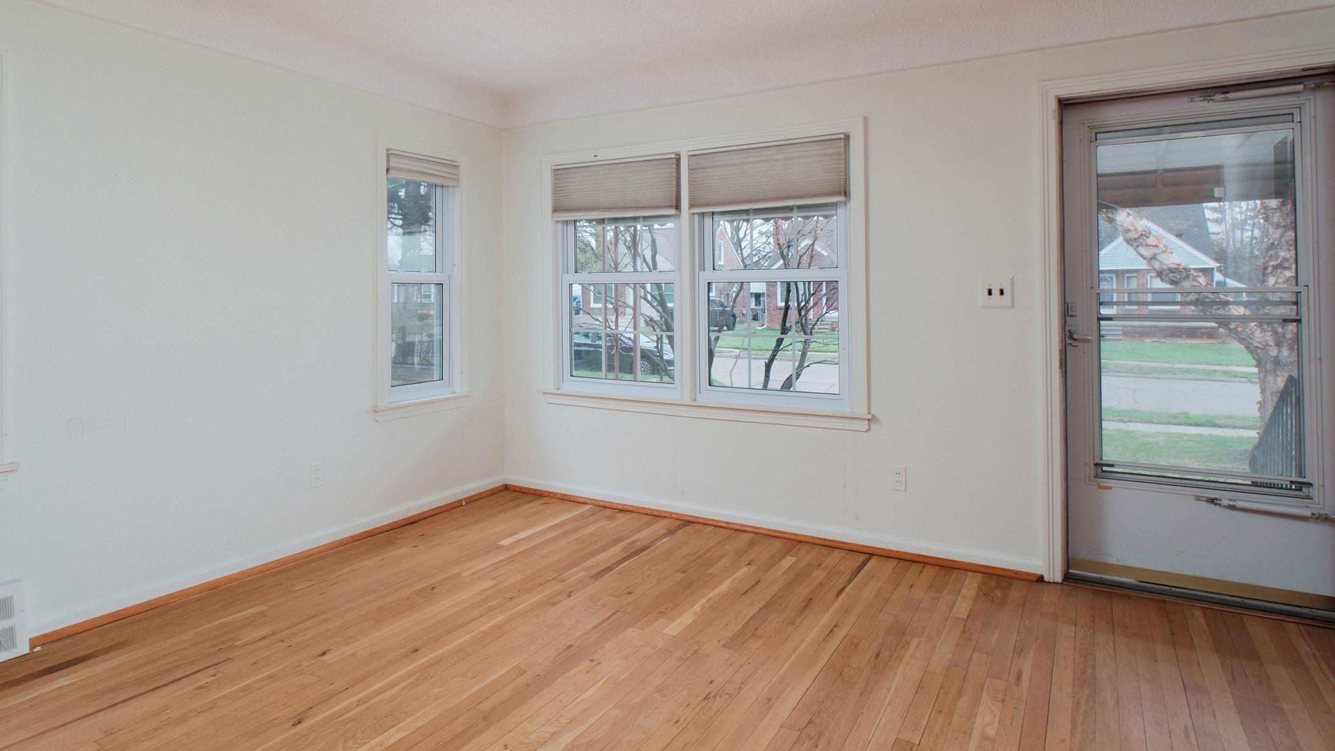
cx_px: 590
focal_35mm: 22
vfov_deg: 50.9
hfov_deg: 80.9
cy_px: 281
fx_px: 779
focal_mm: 10
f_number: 8
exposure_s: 1/60
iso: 800
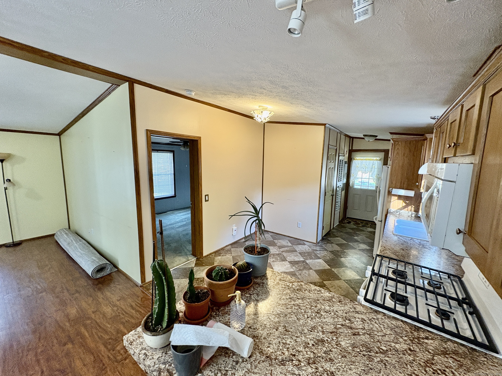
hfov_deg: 102.1
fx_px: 203
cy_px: 188
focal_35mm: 14
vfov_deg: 85.7
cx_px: 251
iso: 250
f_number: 2.2
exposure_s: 1/60
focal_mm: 2.22
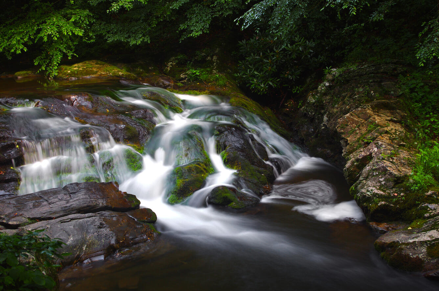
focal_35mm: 52
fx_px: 633
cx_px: 220
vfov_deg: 25.9
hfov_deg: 38.2
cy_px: 146
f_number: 5
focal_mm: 35
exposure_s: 8
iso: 200
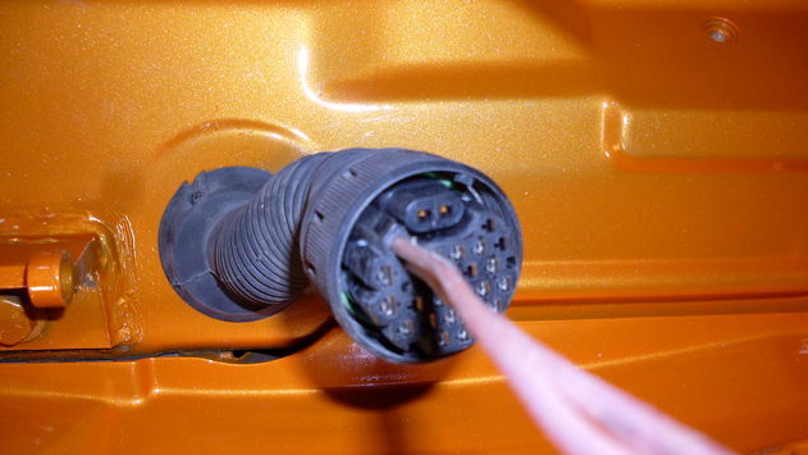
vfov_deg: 28.3
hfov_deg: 48.4
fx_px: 900
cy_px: 273
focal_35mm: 42
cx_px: 408
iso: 100
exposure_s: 1/45
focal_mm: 6.3
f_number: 2.8
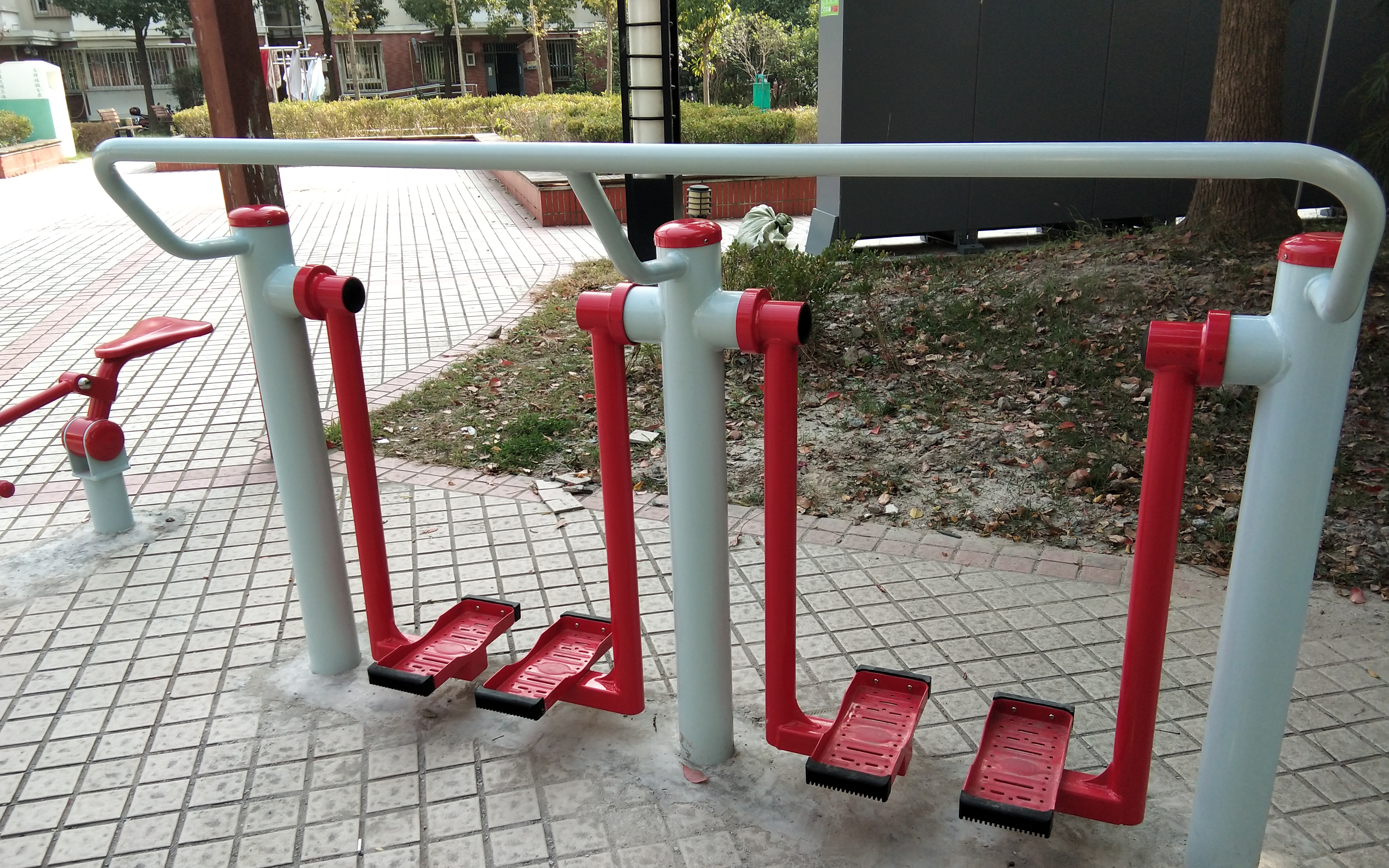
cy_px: 510
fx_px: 1249
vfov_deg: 38.2
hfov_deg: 58.1
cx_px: 696
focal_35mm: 33
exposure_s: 1/186
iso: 50
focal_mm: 3.69
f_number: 2.2
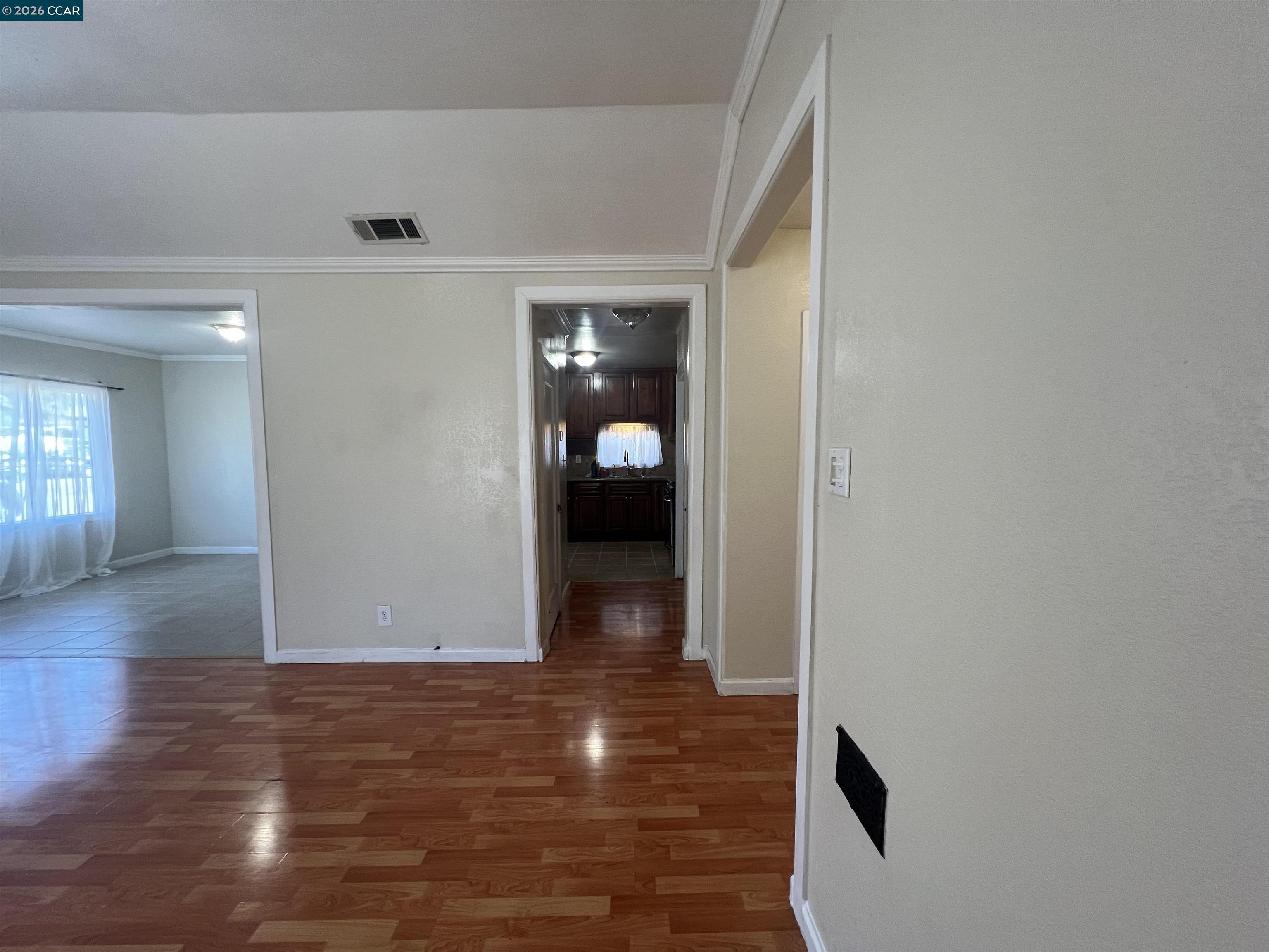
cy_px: 476
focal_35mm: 13
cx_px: 634
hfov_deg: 106.2
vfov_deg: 89.9
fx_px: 477
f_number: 1.8
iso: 160
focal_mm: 1.57
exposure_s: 1/120
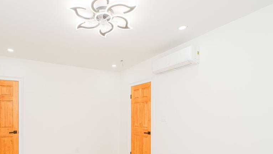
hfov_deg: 82.5
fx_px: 152
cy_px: 100
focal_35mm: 21
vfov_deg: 52.7
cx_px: 105
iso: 800
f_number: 8
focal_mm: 10
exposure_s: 1/60
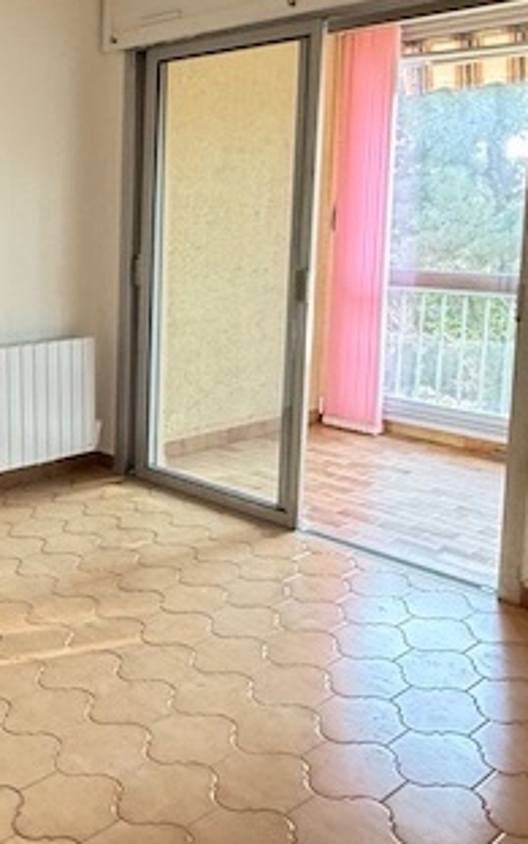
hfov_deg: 30.1
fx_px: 875
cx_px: -54
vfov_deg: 50.8
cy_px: 298
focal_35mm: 38
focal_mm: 2.22
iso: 400
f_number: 2.2
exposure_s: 1/100
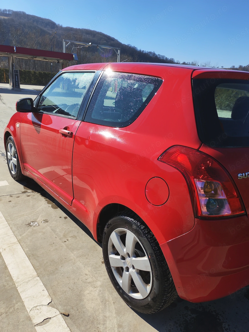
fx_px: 259
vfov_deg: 65.3
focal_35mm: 27
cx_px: 124
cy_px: 166
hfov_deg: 51.3
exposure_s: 1/750
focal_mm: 6.12
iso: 50
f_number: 1.9
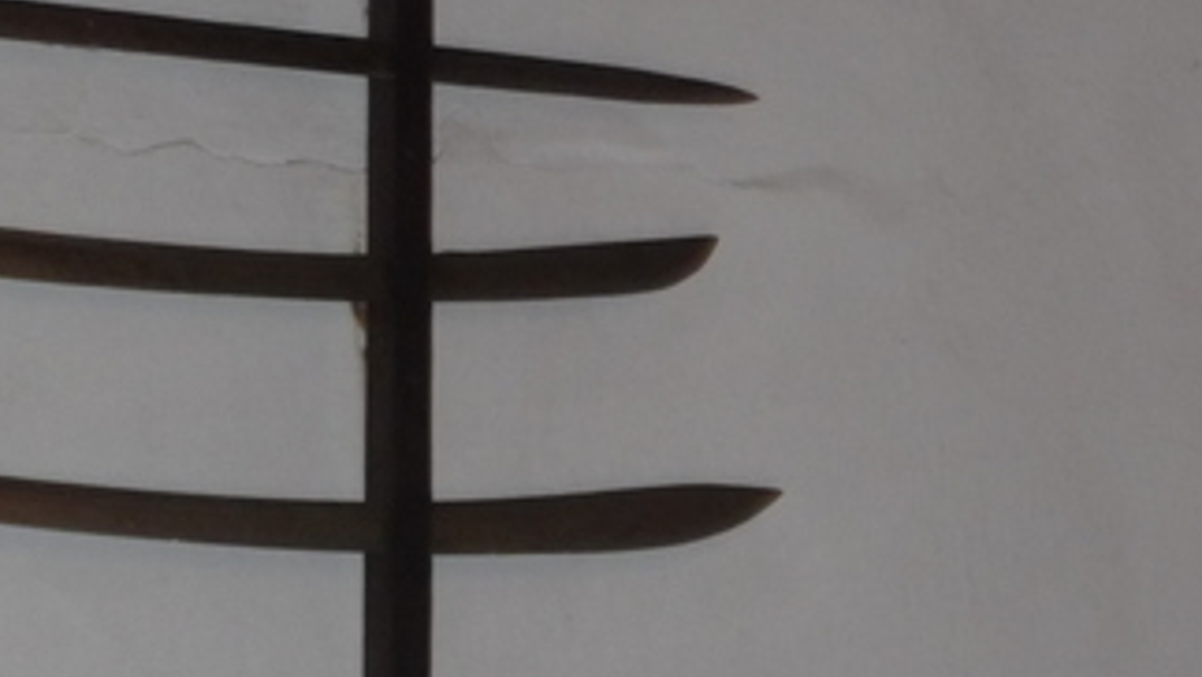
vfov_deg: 7.1
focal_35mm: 170
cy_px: 426
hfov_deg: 12.6
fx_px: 5421
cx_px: 108
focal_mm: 10.5
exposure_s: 1/30
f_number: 4.5
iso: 250
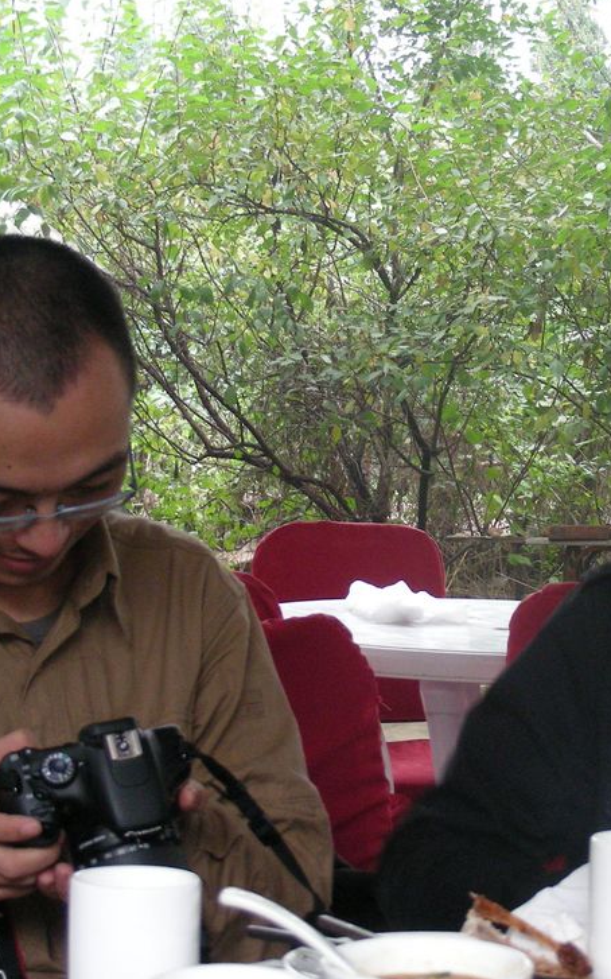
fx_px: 2399
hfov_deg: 14.4
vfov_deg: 23.0
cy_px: 487
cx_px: 480
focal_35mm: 90
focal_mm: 10.5
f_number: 3.5
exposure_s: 1/30.2
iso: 184
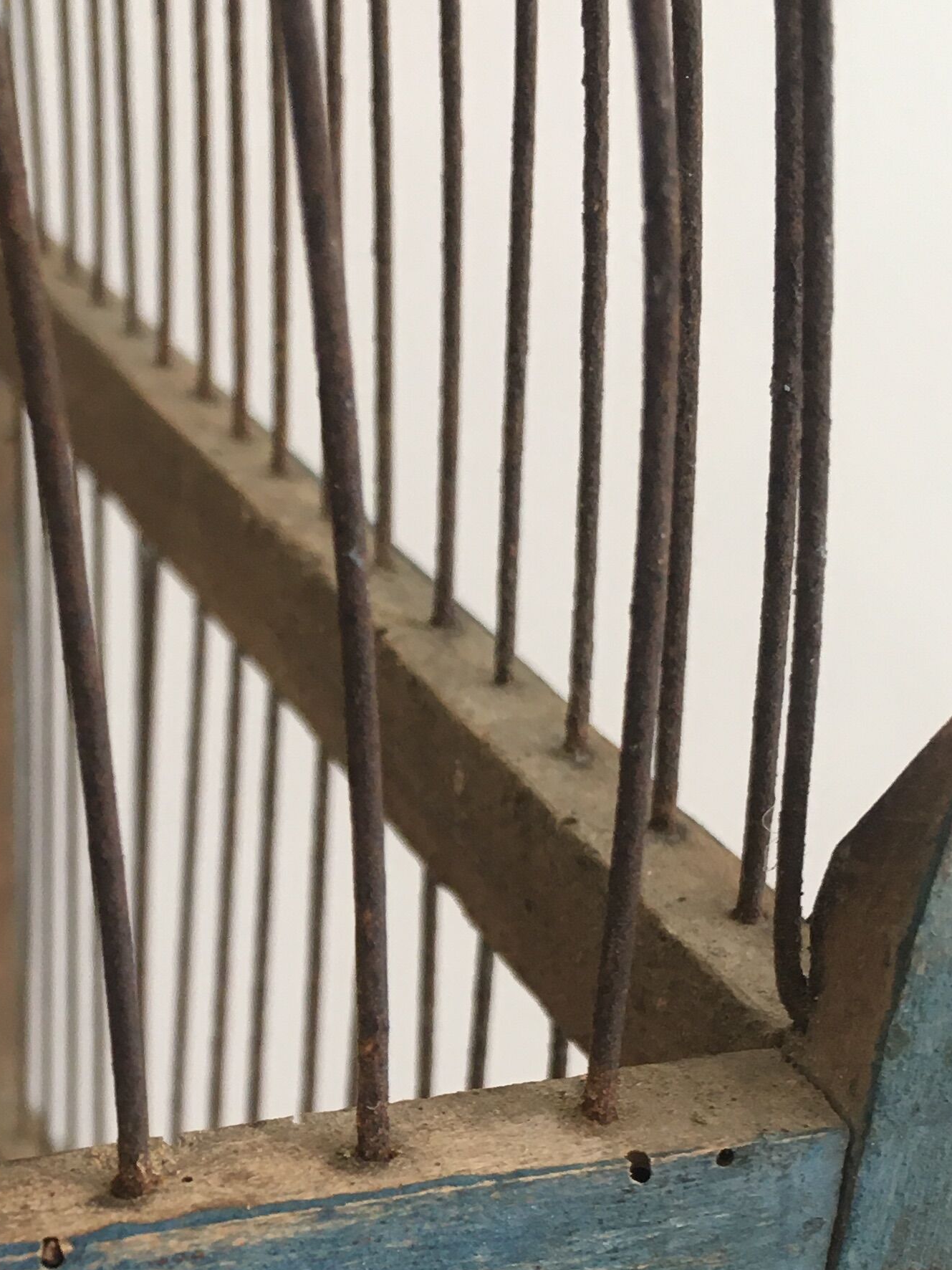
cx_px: 64
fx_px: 2420
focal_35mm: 66
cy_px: 1031
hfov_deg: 21.7
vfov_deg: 28.7
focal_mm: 4.15
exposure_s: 1/33
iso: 80
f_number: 2.2
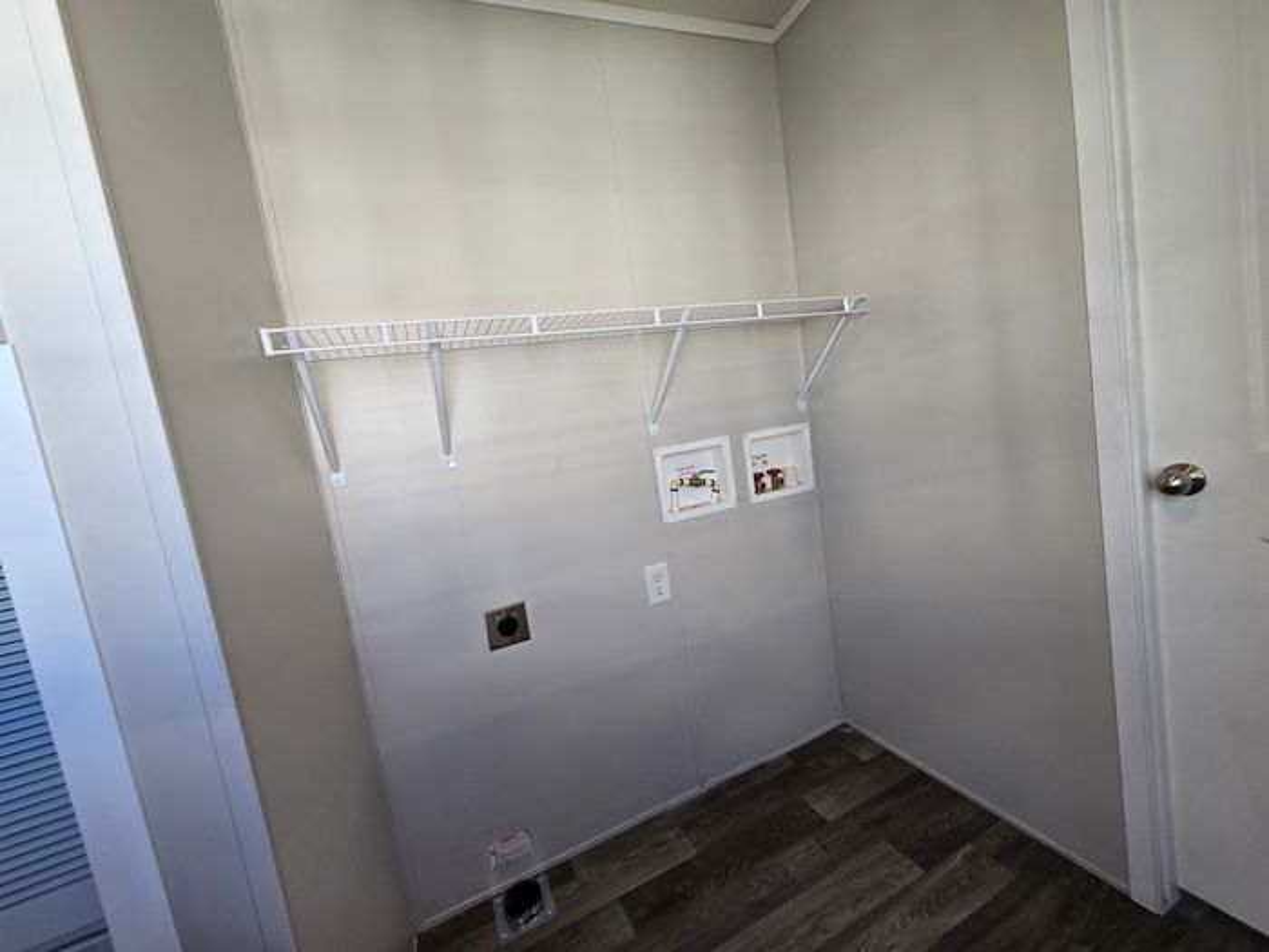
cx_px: 634
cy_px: 476
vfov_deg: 89.9
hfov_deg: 106.2
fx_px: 477
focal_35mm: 13
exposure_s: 1/60
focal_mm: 2.2
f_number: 2.2
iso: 64
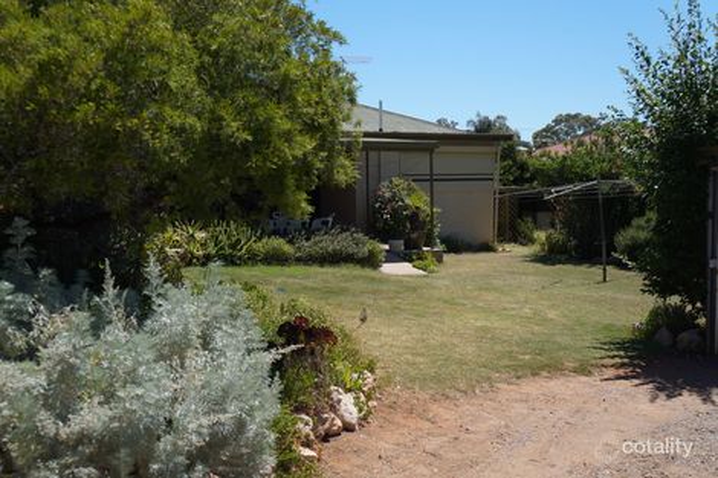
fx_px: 807
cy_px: 239
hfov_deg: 47.9
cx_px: 359
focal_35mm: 40
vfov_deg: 33.0
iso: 100
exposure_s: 1/640
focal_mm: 27
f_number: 5.6
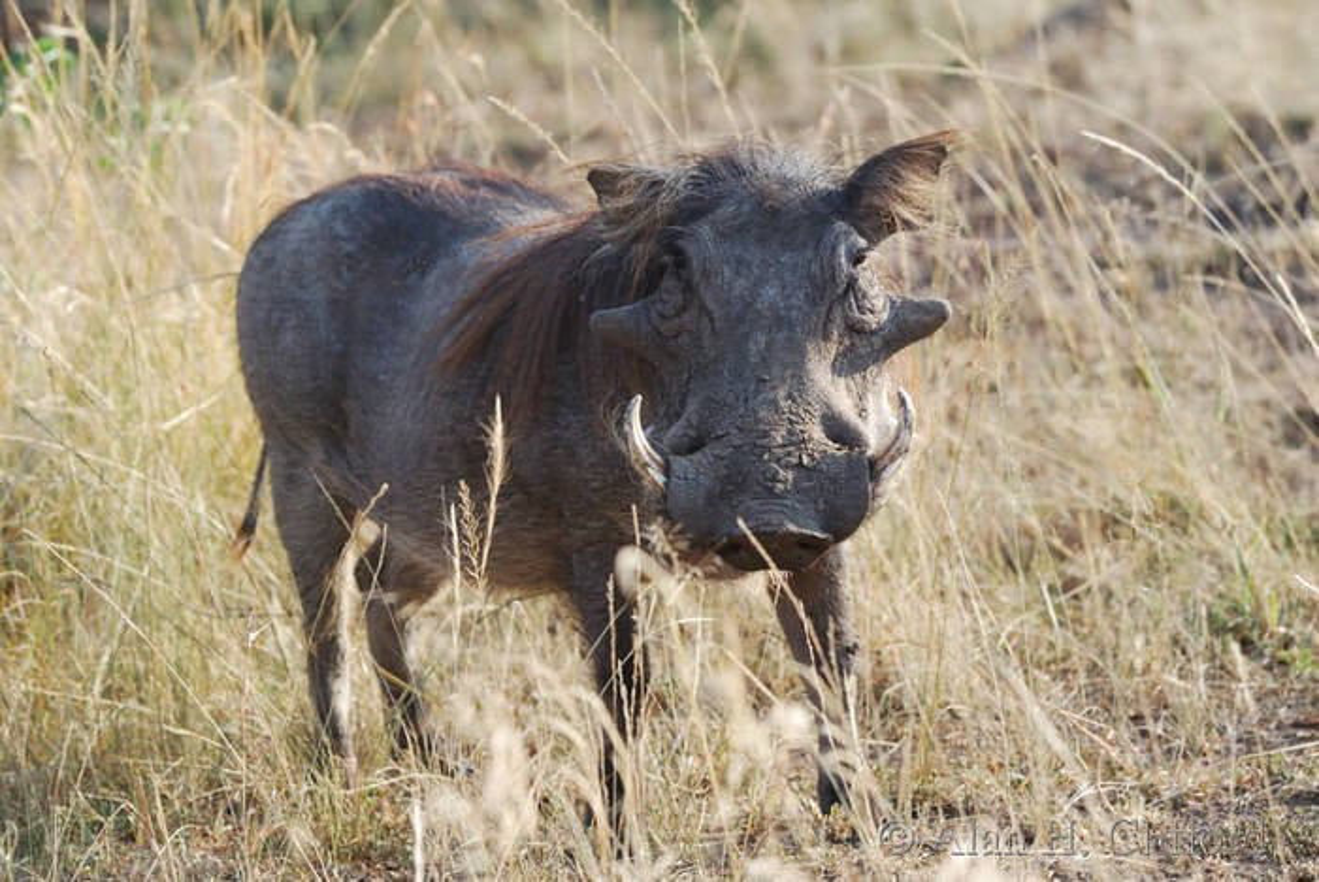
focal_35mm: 420
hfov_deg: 4.9
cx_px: 660
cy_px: 441
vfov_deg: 3.3
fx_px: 15401
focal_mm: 280
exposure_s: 1/400
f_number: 5.3
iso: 450
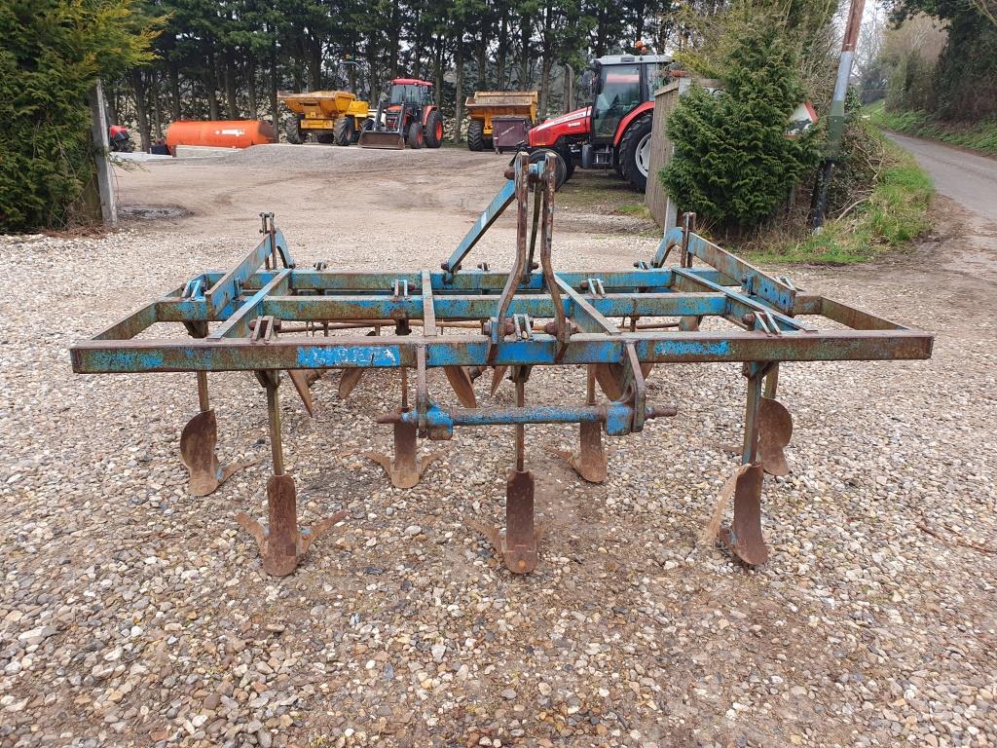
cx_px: 498
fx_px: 749
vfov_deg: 53.1
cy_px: 374
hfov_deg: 67.3
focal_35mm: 26
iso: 50
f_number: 2.4
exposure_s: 1/100
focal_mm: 4.32
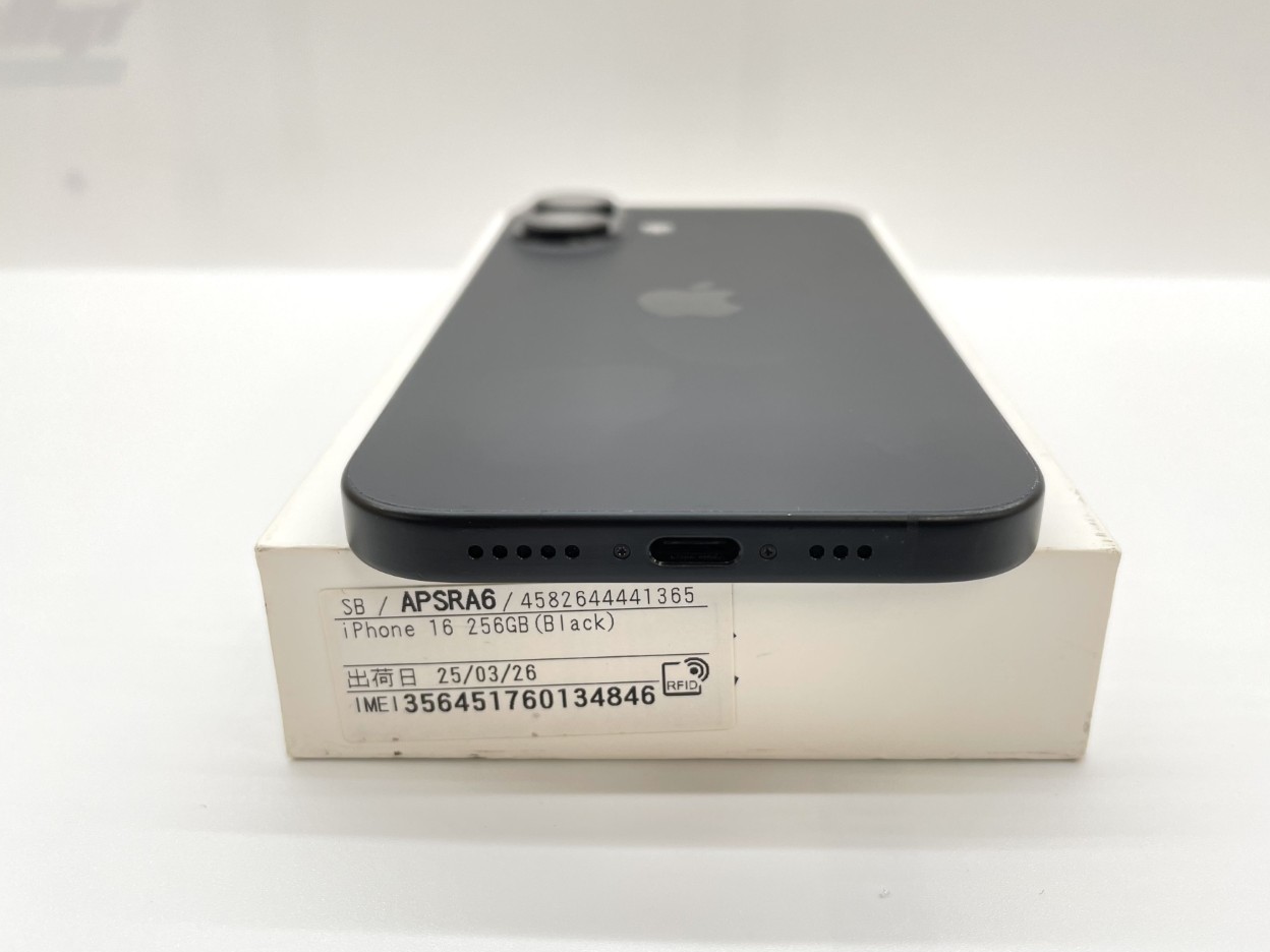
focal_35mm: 30
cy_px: 499
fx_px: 1101
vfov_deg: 46.8
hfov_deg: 59.9
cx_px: 692
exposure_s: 1/120
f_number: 1.6
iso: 32
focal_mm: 4.2
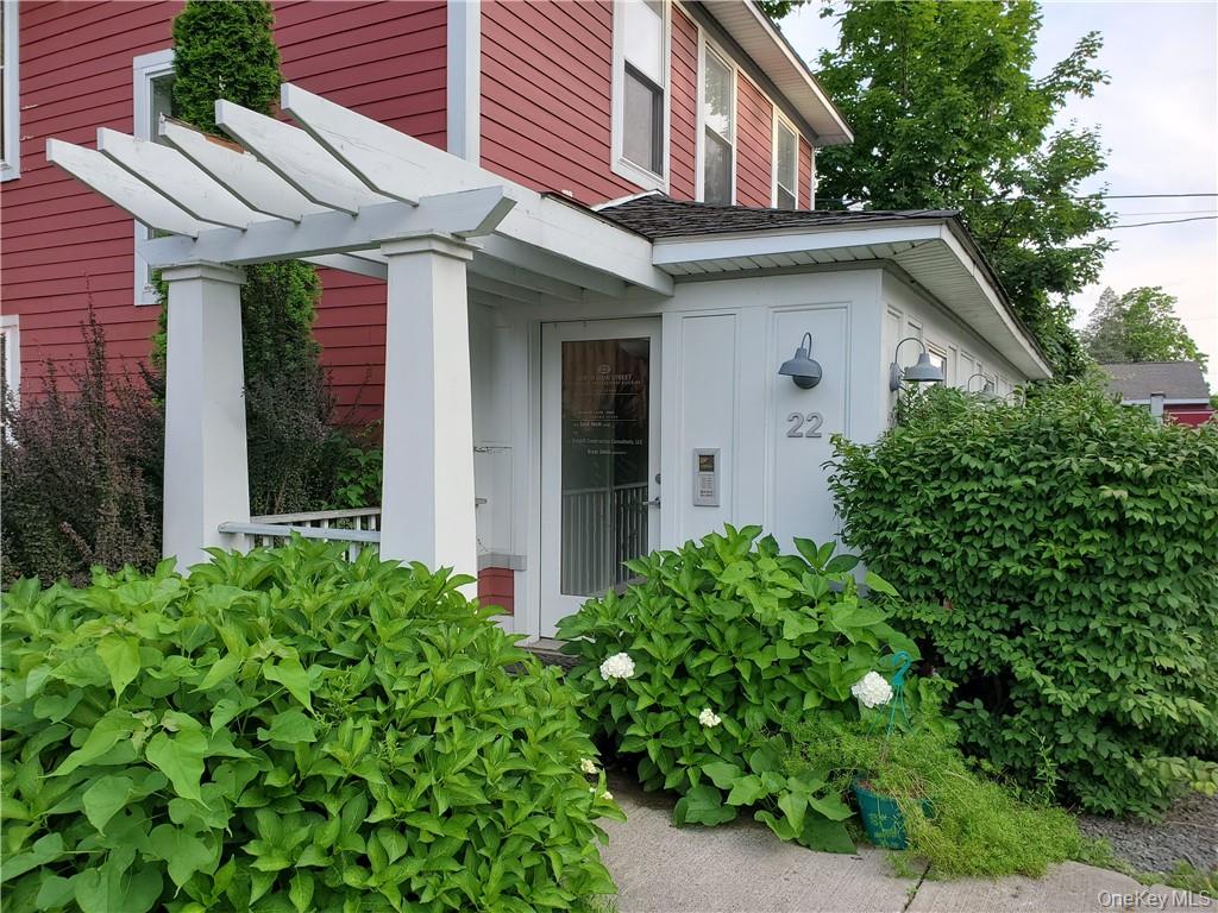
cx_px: 609
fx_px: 915
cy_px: 456
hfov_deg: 67.3
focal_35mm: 26
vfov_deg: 53.1
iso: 50
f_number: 2.4
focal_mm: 4.3
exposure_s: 1/243
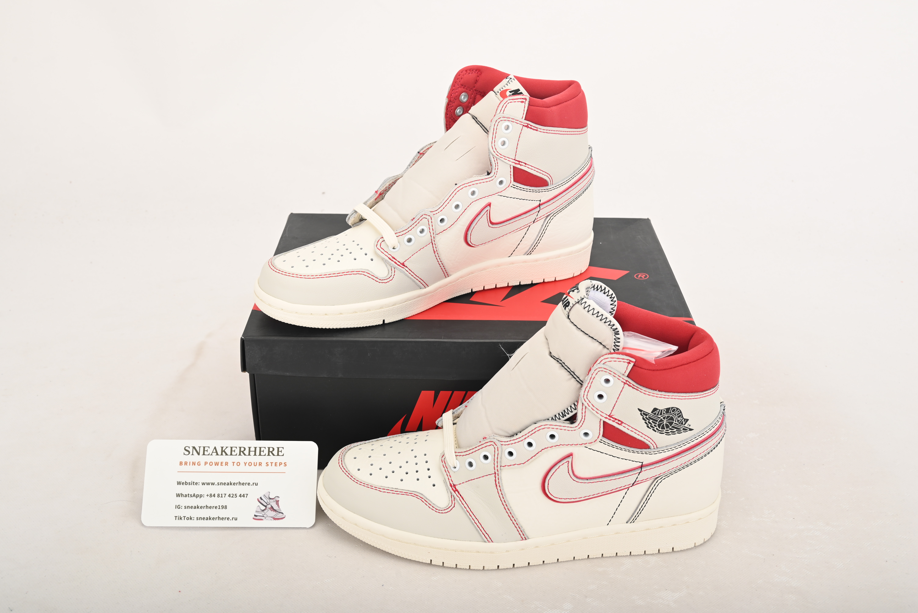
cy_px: 306
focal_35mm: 37
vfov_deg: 36.0
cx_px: 459
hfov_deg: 51.9
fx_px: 944
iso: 100
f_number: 11
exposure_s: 1/200
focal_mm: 37
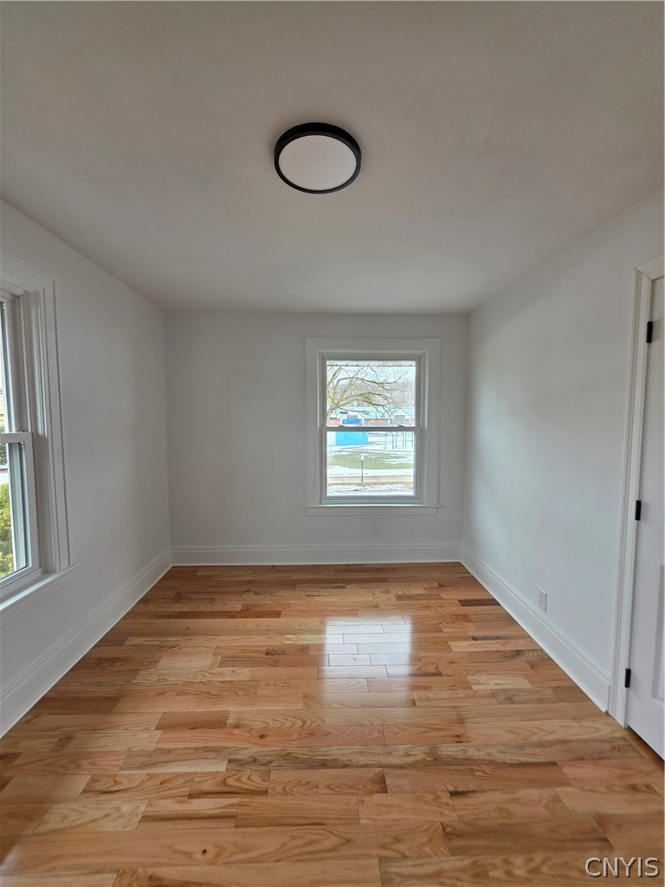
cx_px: 332
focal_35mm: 13
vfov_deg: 106.2
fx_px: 333
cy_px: 444
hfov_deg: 89.9
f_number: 1.9
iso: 40
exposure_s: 1/120
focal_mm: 2.2
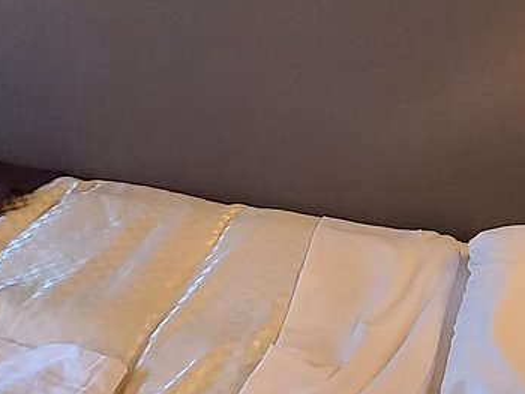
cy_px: 108
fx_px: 865
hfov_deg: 33.7
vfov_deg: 25.4
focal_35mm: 57
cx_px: 230
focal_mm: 2.2
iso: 400
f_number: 2.2
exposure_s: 1/60
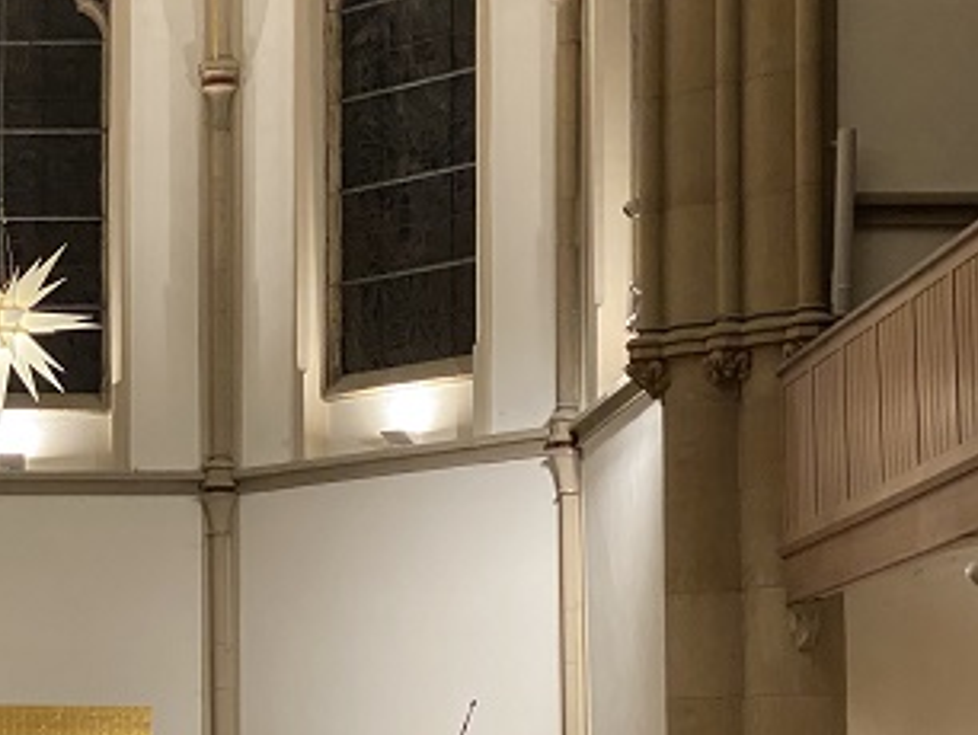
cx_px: -74
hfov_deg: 16.9
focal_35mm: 113
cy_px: 617
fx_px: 3195
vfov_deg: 13.0
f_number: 2
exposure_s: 1/33
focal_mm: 6
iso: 500
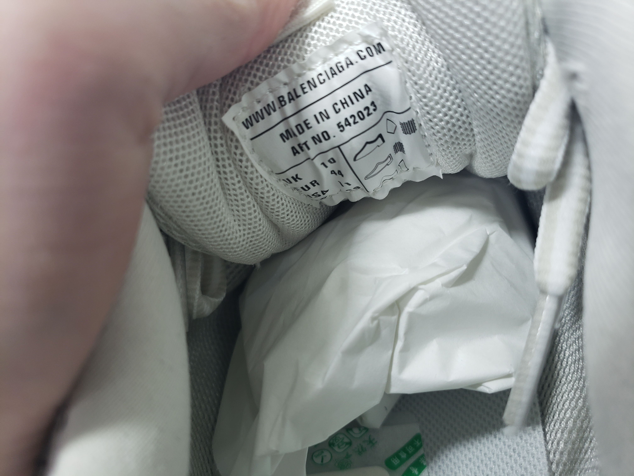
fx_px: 476
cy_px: 238
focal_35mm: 26
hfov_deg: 67.3
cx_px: 317
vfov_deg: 53.1
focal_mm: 4.3
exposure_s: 1/100
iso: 80
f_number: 1.5
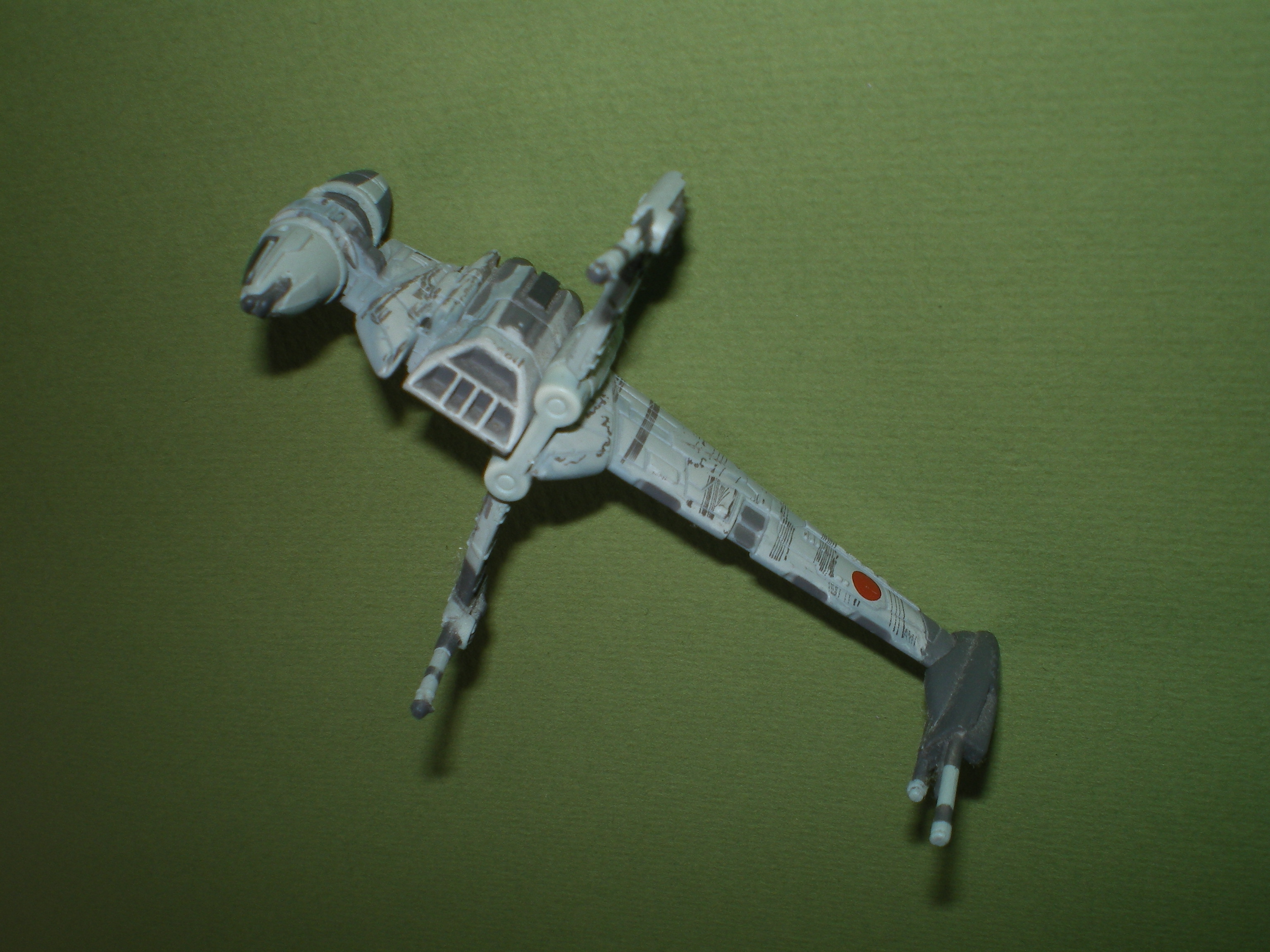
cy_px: 476
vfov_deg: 37.7
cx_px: 635
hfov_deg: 49.0
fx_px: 1394
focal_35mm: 38
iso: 64
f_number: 4.6
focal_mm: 6.3
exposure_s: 1/30
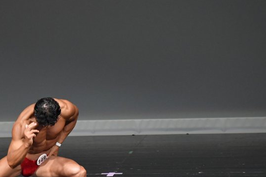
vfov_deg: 2.5
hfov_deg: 3.8
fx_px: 4010
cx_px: 88
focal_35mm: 543
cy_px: 127
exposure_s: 1/400
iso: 4000
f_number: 5.6
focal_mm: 250
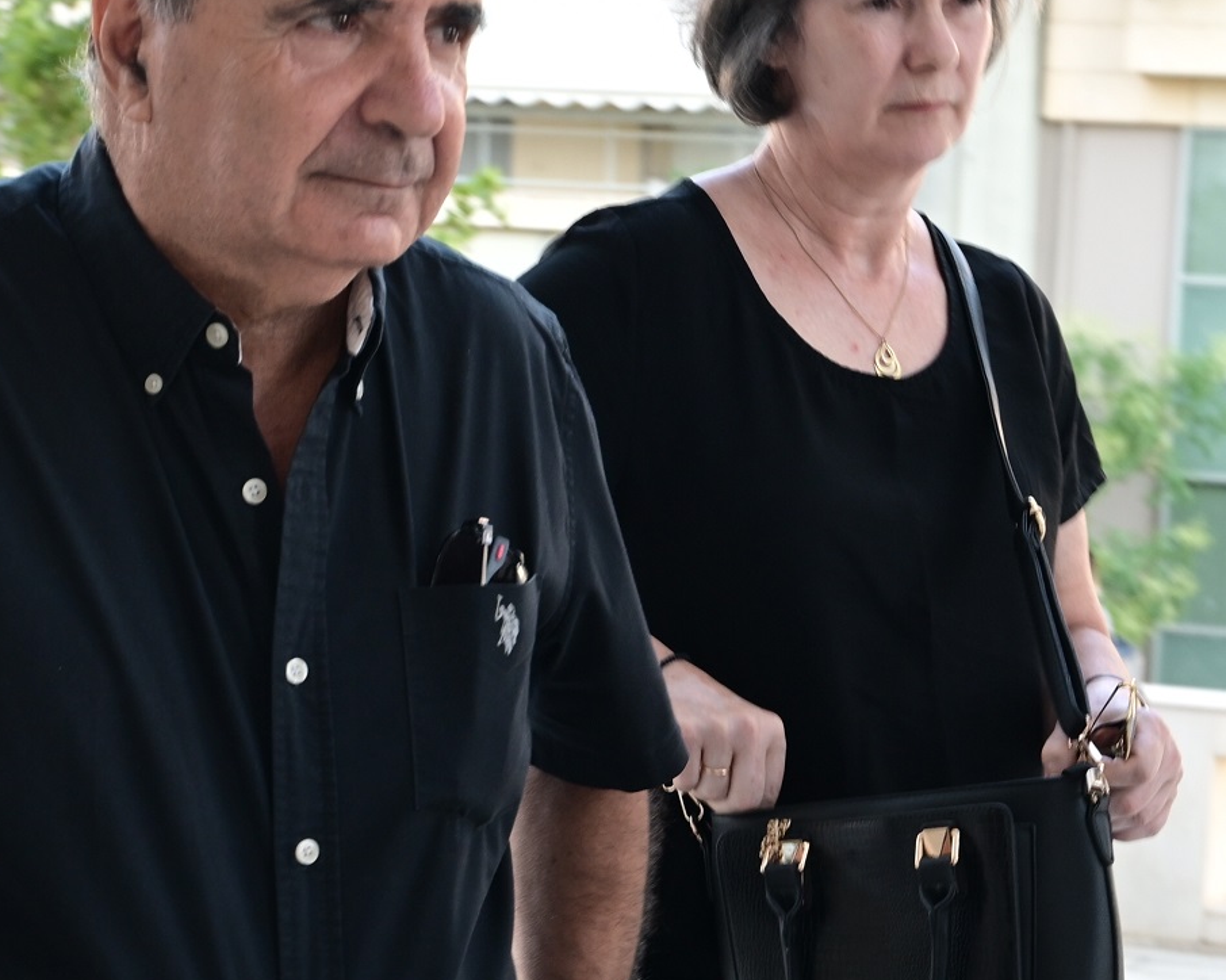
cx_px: 457
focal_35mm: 63
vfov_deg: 24.1
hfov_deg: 29.9
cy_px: 378
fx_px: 2285
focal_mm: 38
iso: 400
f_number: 6.3
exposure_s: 1/80
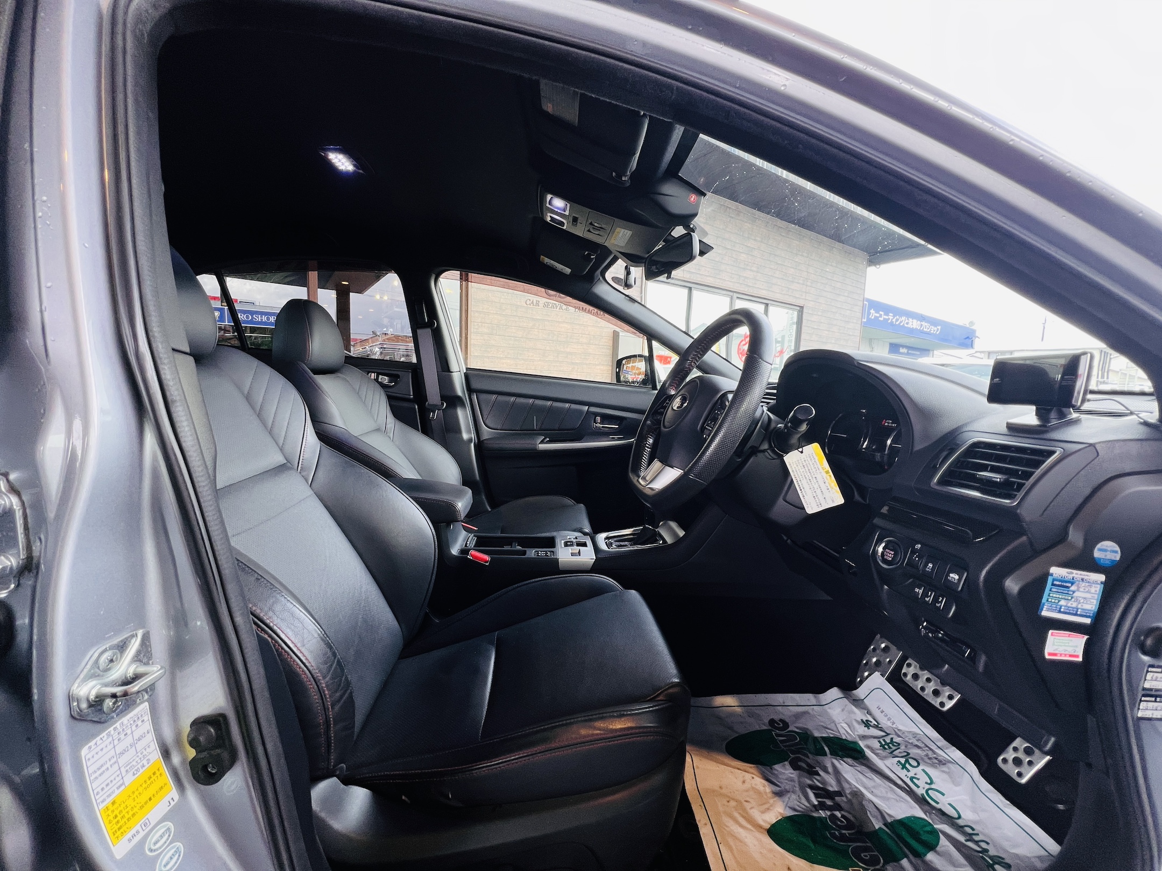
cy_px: 436
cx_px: 581
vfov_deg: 89.9
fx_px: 436
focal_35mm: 13
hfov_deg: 106.2
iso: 50
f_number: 1.8
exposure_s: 1/99
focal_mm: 1.57
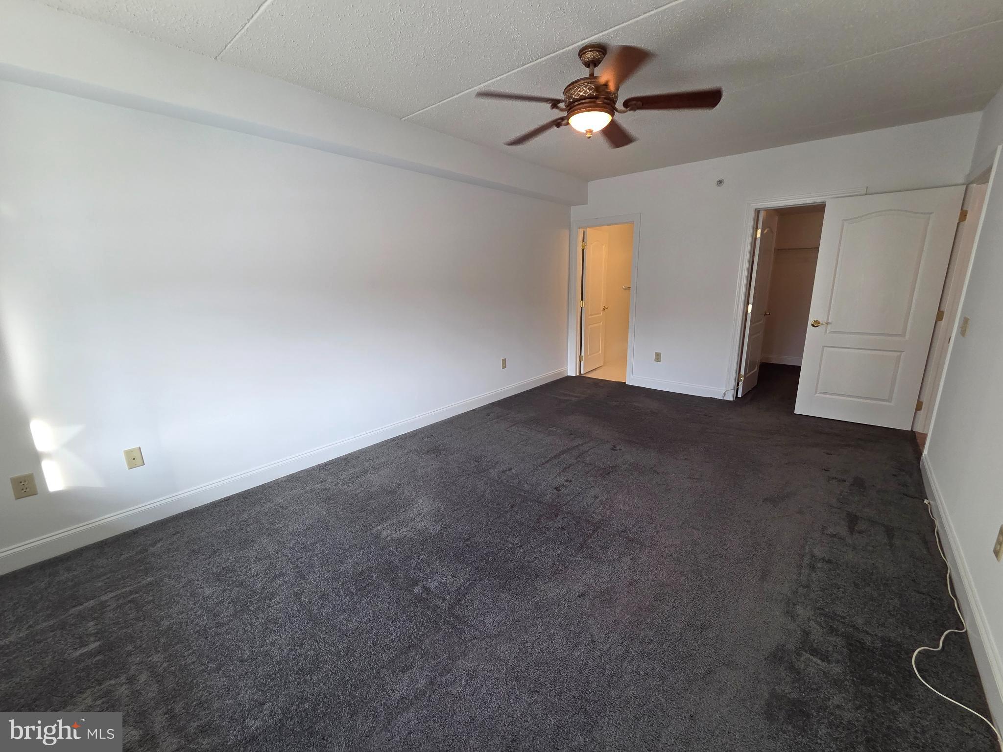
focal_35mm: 13
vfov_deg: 89.9
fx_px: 377
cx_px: 502
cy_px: 376
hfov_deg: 106.2
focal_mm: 2.2
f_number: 2.2
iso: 200
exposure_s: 1/120
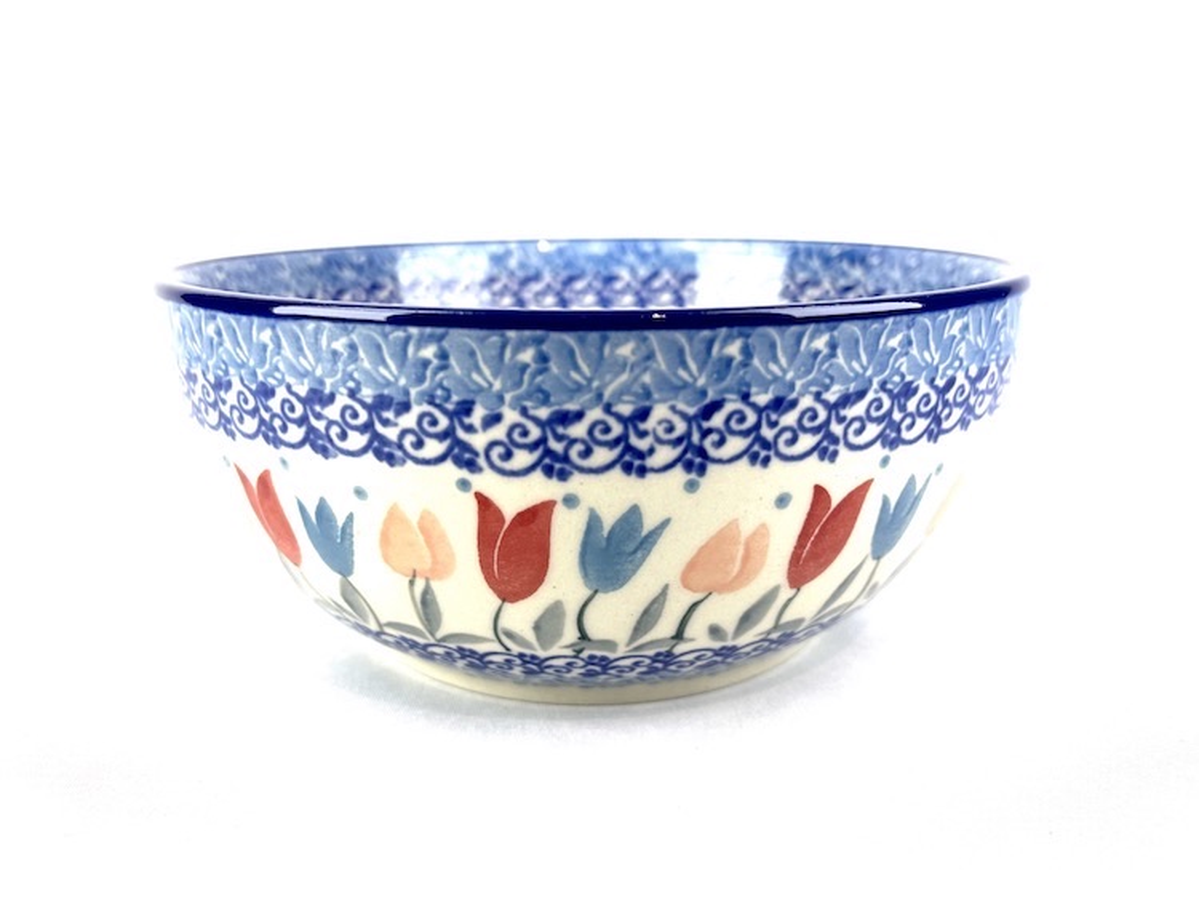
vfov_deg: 53.1
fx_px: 901
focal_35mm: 26
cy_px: 450
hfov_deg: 67.3
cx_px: 600
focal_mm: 5.1
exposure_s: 1/100
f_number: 1.6
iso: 32
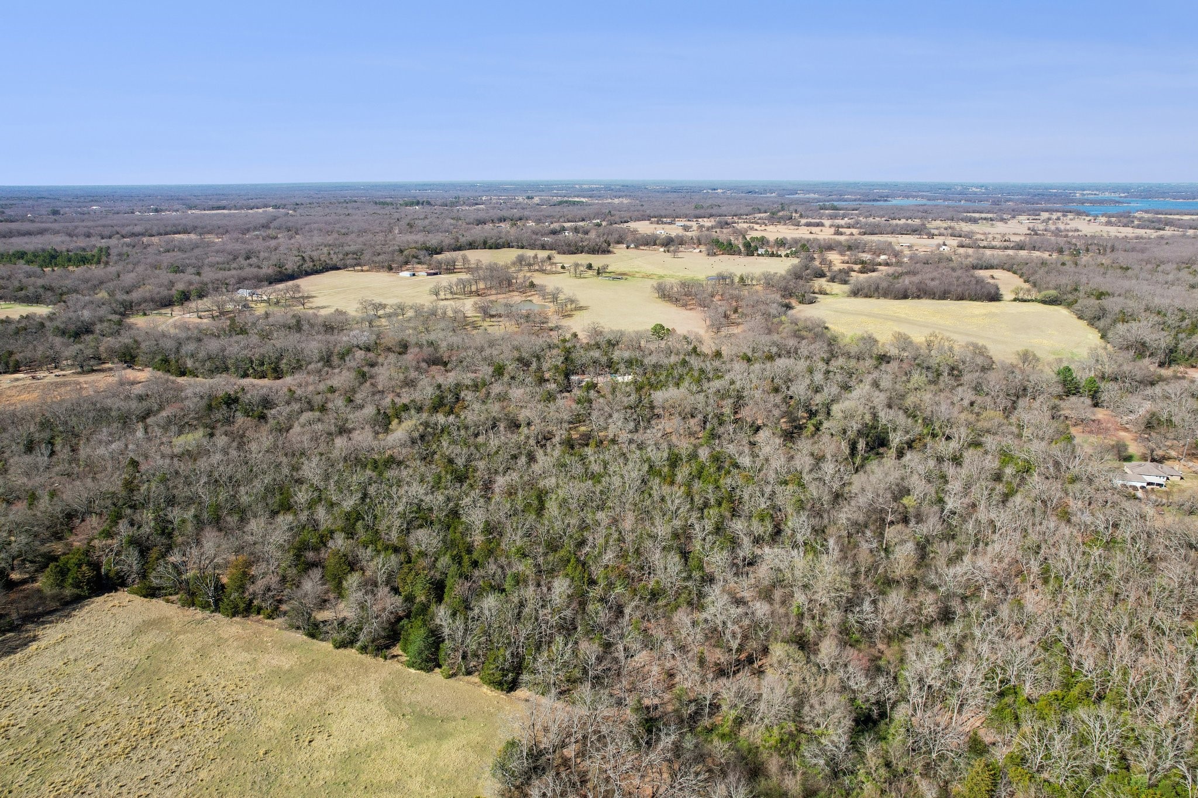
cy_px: 399
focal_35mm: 22
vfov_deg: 57.2
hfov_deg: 78.6
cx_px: 599
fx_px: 732
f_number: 2.8
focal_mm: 8.4
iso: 130
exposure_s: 1/2000
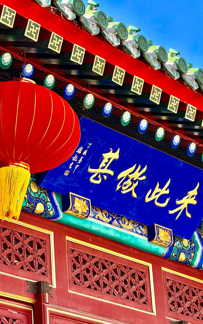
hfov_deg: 10.2
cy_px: 162
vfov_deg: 16.3
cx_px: 90
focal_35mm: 128
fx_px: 1133
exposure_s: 1/143
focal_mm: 15.66
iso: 64
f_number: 2.8
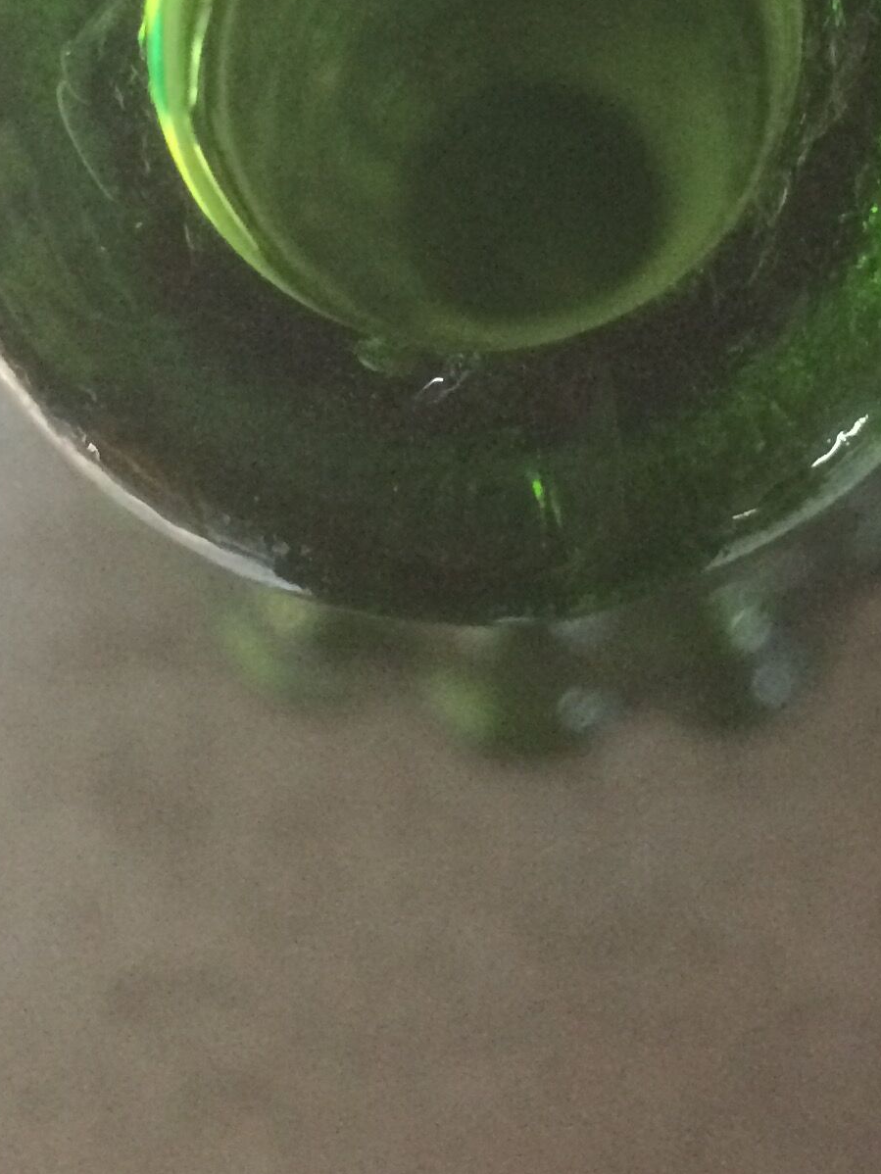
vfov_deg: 24.2
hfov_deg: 18.6
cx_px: 626
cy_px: 166
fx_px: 2680
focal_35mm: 79
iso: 320
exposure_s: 1/17
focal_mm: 4.15
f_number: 2.2
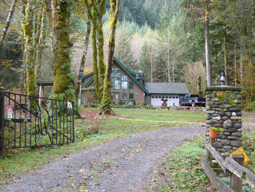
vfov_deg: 22.6
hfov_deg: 29.8
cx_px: 128
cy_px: 96
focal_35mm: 65
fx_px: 479
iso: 800
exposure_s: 1/250
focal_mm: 10.9
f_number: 4.3
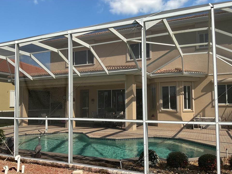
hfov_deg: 58.4
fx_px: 208
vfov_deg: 45.4
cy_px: 92
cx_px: 116
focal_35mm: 31
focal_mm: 3
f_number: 1.8
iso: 16
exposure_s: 1/1342
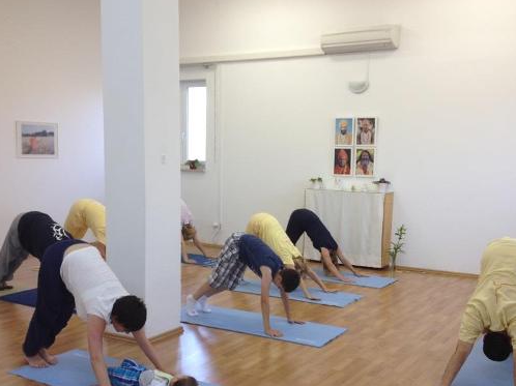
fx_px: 670
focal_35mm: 45
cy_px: 221
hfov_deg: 42.1
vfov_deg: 32.1
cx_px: 261
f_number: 2.4
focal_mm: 4.28
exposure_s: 1/33
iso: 50
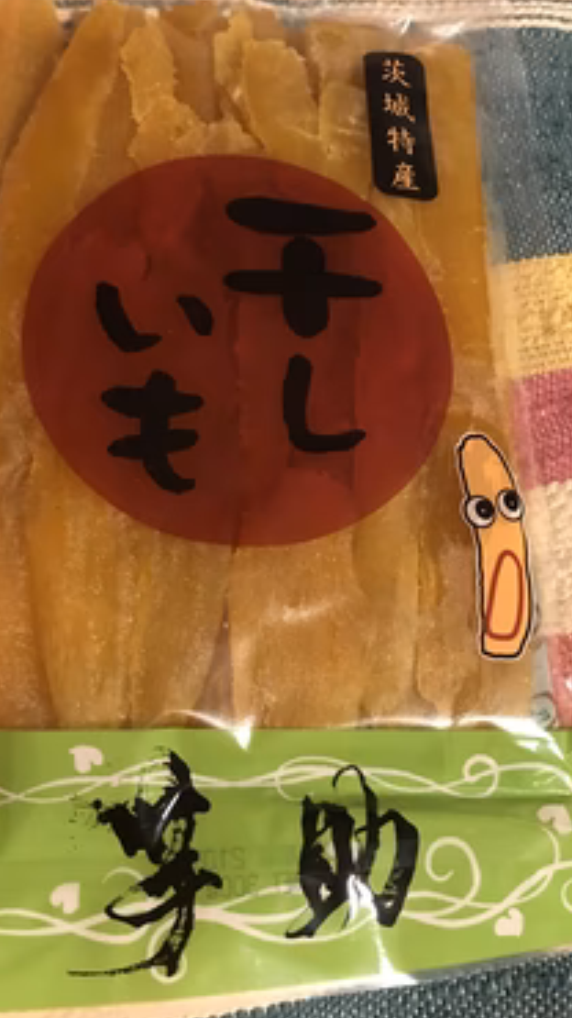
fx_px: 890
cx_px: 234
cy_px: 490
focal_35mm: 33
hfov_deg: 35.5
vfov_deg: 59.5
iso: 100
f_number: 1.8
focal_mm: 3.99
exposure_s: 1/12
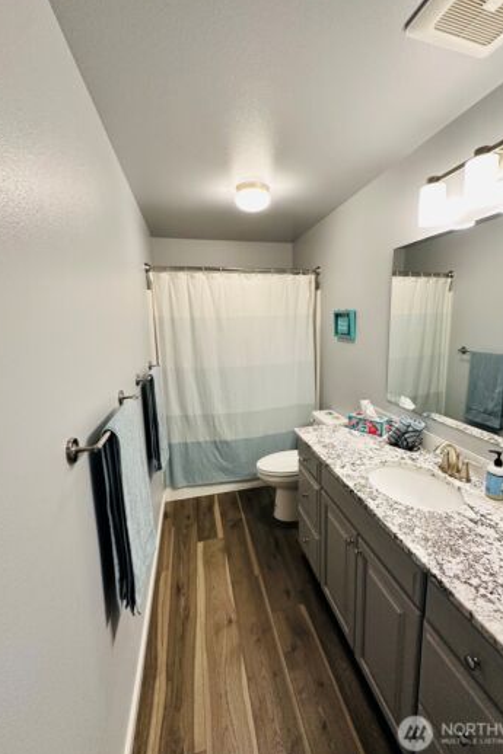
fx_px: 315
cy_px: 370
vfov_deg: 100.4
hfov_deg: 77.2
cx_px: 271
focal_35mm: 15
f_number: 2.2
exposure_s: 1/120
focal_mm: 2.22
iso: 250
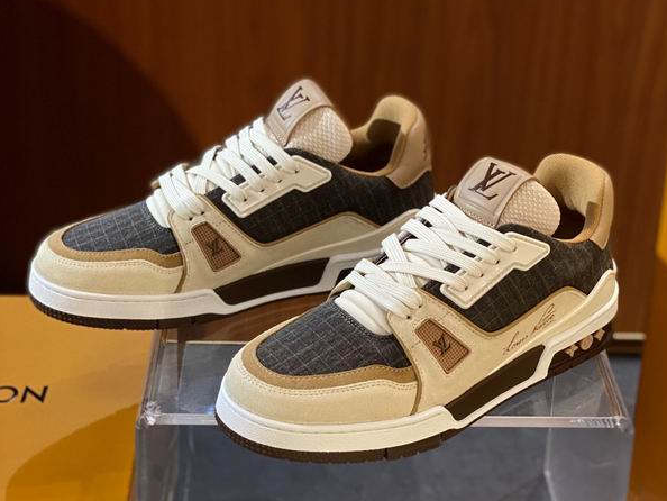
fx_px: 1349
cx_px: 335
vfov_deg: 21.0
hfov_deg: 27.8
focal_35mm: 70
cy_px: 224
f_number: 2
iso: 160
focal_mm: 6
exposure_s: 1/122
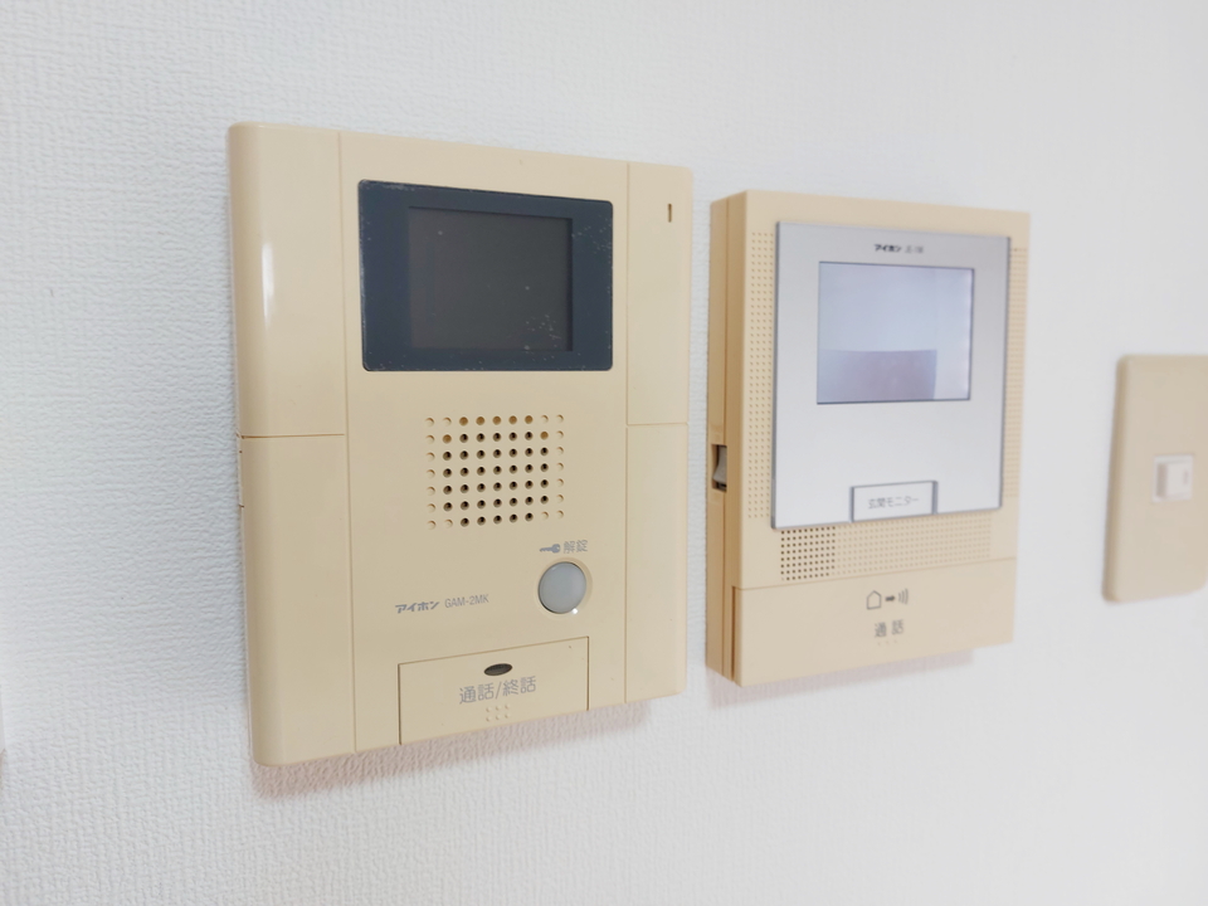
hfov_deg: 71.6
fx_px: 838
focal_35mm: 24
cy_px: 453
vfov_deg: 56.8
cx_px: 604
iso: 40
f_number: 1.8
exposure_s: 1/25
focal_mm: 5.23
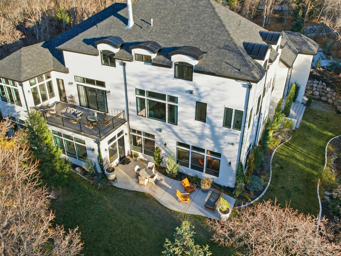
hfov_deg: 61.7
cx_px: 165
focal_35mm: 29
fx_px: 286
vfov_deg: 48.2
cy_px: 129
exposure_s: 1/640
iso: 100
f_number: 2.8
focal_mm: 8.4
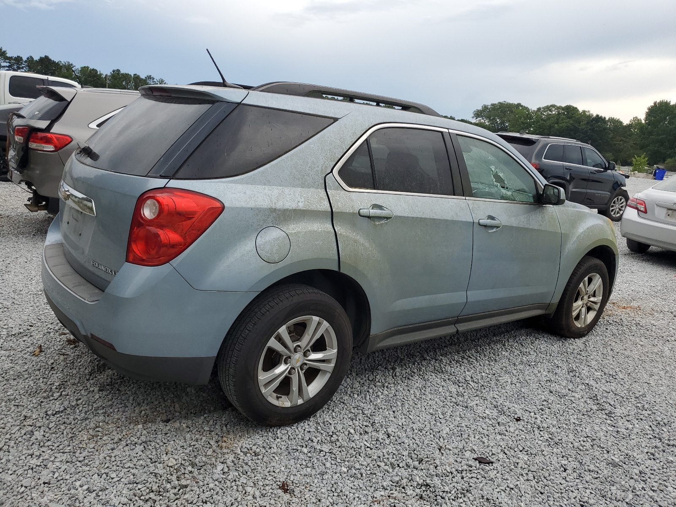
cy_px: 254
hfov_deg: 67.3
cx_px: 338
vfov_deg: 53.1
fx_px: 508
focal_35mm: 26
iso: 50
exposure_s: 1/1250
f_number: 1.5
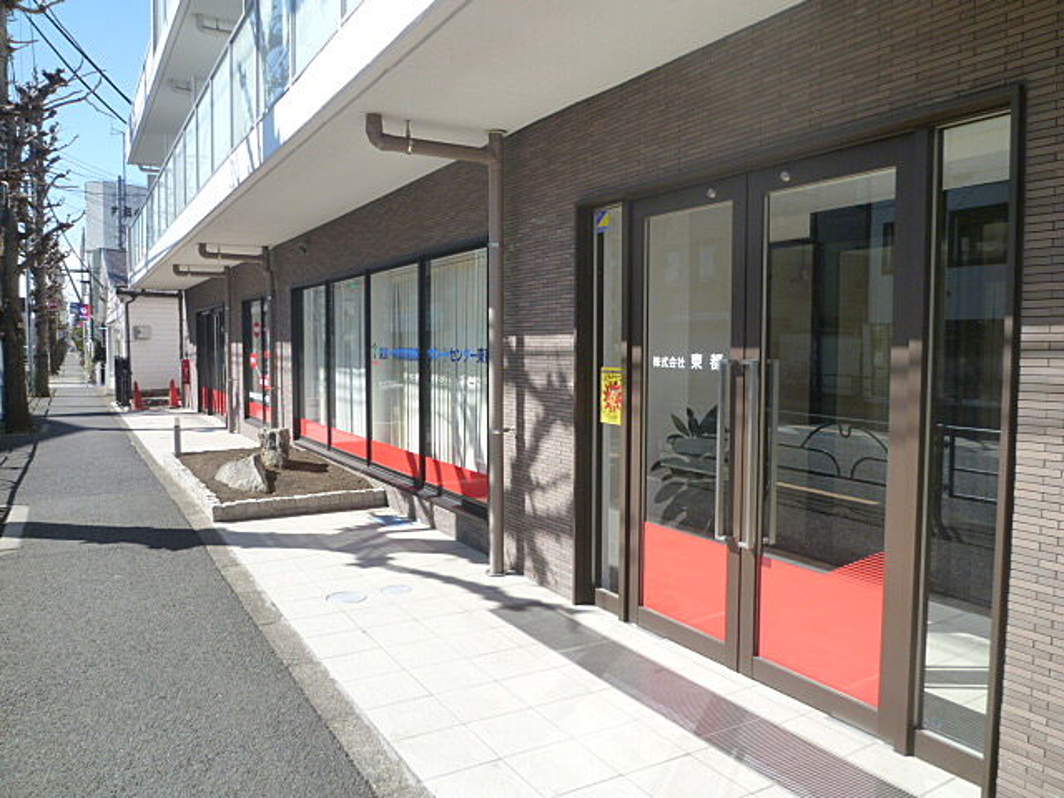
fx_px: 768
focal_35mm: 25
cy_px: 399
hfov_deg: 69.4
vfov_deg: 54.9
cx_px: 532
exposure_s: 1/320
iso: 125
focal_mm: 4.5
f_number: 4
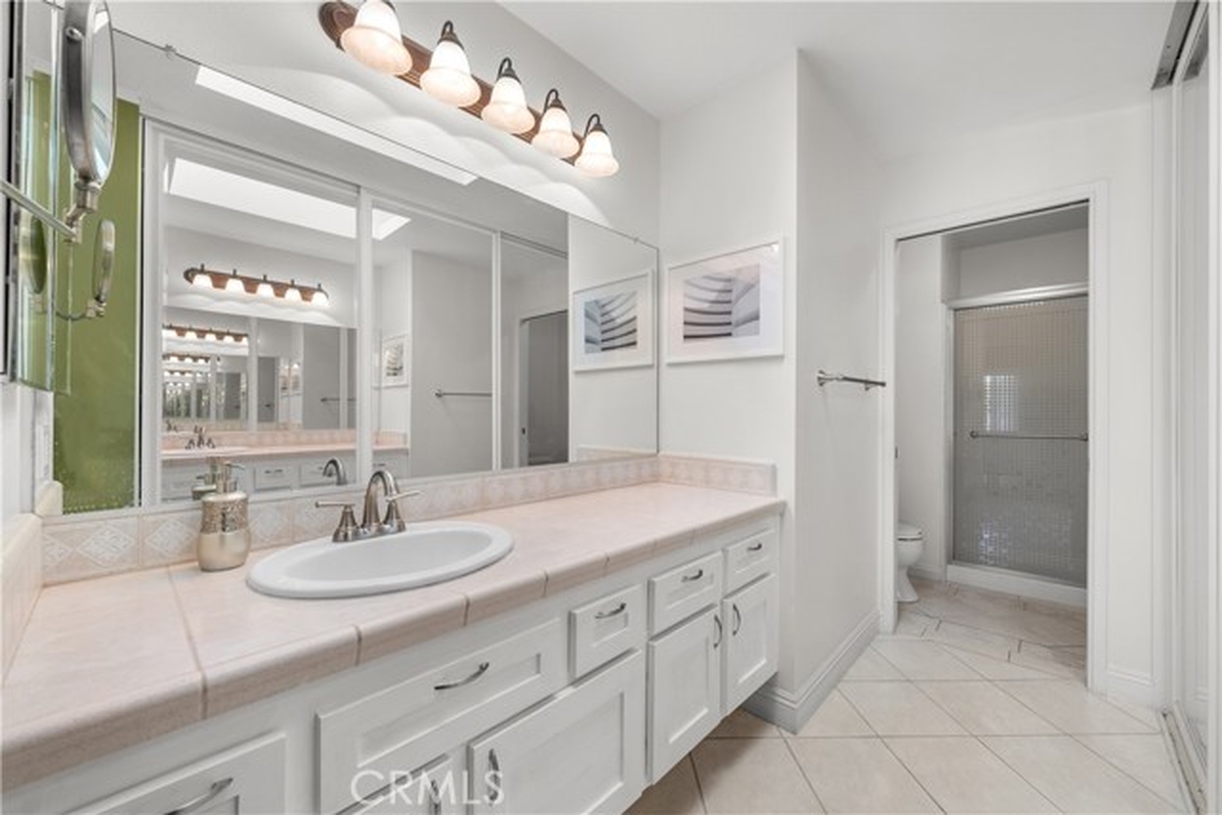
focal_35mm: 14
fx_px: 475
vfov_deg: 81.2
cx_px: 611
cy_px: 408
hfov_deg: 104.2
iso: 250
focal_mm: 14
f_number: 9
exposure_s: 1/6
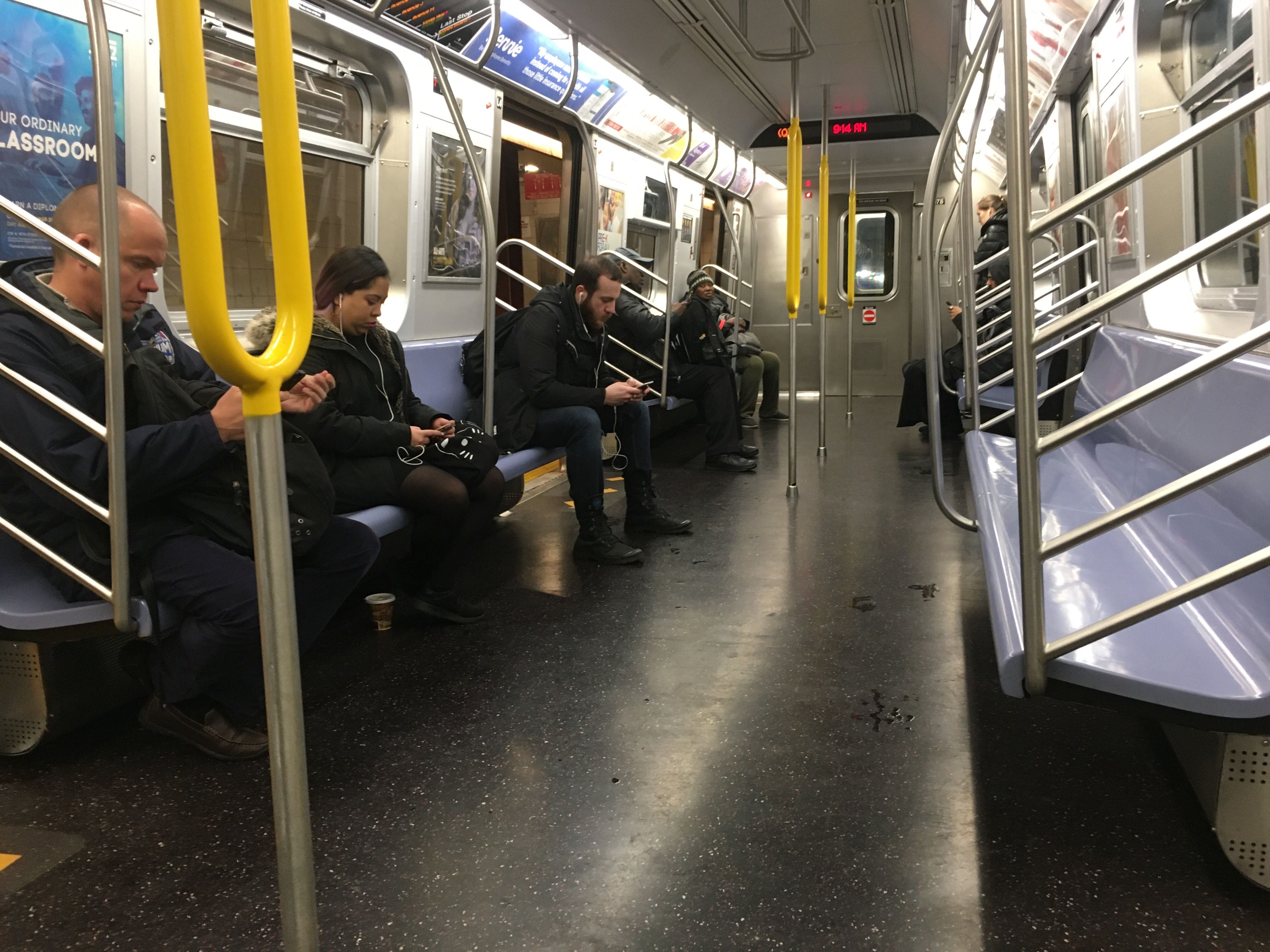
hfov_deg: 61.7
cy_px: 476
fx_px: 1064
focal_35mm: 29
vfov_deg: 48.2
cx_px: 635
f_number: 2.2
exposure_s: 1/30
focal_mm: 4.15
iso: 125
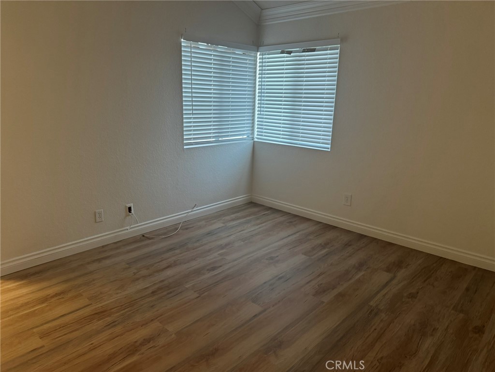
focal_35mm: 24
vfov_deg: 56.8
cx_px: 248
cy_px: 186
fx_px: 343
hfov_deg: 71.6
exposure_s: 1/60
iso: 250
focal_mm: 6.76
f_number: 1.78
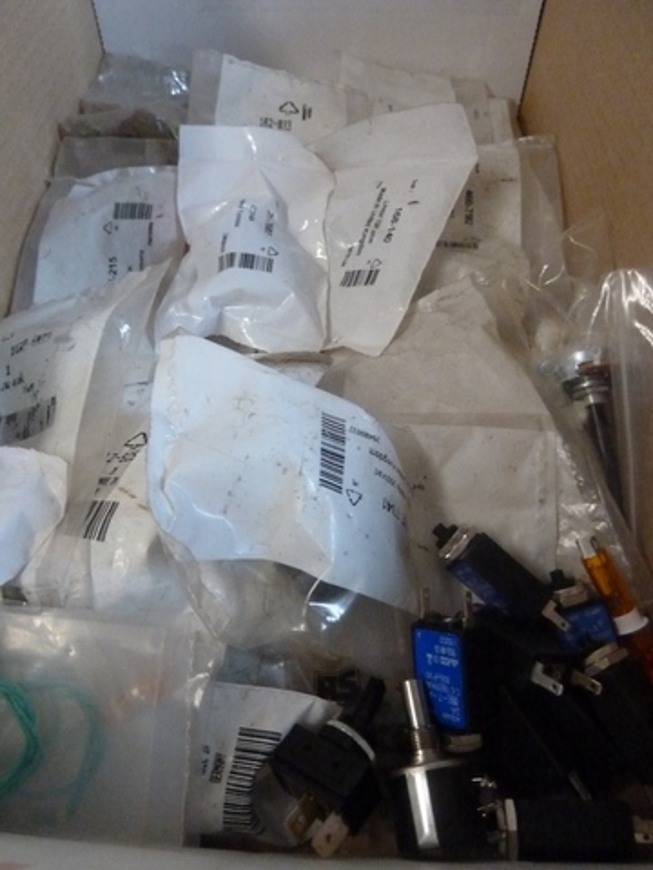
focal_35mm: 25
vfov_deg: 69.4
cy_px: 435
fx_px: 629
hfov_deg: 54.9
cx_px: 326
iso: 800
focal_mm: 4.1
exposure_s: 1/50
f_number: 3.3
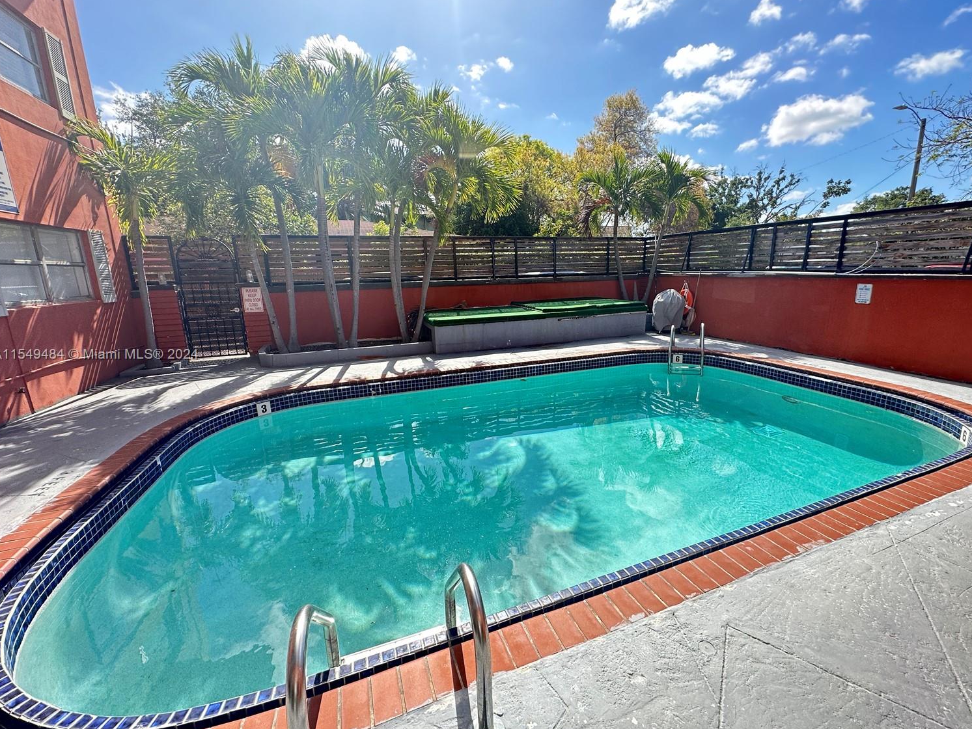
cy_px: 355
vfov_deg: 81.7
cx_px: 511
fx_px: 421
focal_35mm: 15
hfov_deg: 98.1
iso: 40
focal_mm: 2.22
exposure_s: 1/609
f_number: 2.2
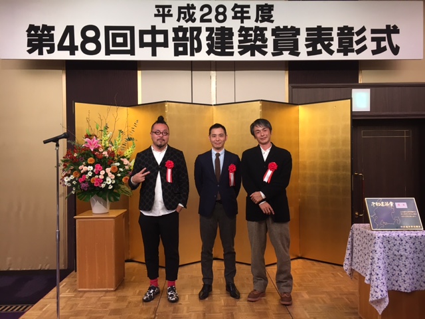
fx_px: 356
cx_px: 212
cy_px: 160
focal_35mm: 29
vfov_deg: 48.2
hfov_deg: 61.7
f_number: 2.2
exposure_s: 1/30
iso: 64
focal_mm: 4.15
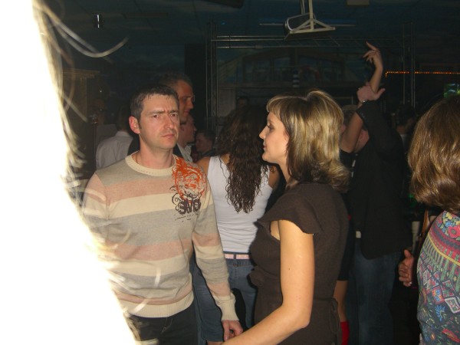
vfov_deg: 37.7
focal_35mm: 38
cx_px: 230
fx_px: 505
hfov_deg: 49.0
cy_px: 172
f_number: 2.8
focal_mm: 7.9
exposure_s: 1/60
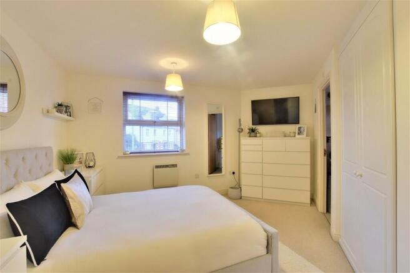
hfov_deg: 100.4
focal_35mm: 15
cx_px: 205
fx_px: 171
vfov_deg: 77.3
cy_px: 136
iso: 100
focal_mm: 10
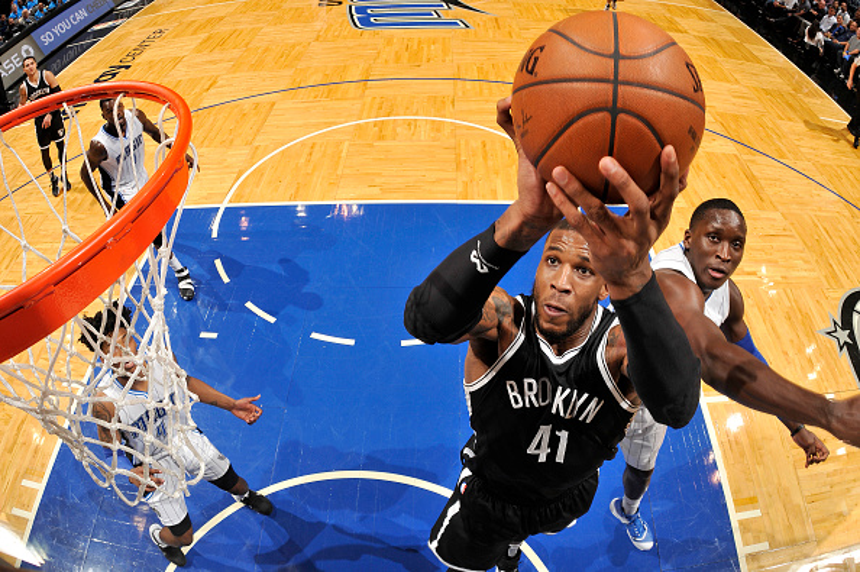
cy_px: 286
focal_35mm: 24
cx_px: 430
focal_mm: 16
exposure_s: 1/250
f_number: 8
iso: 200
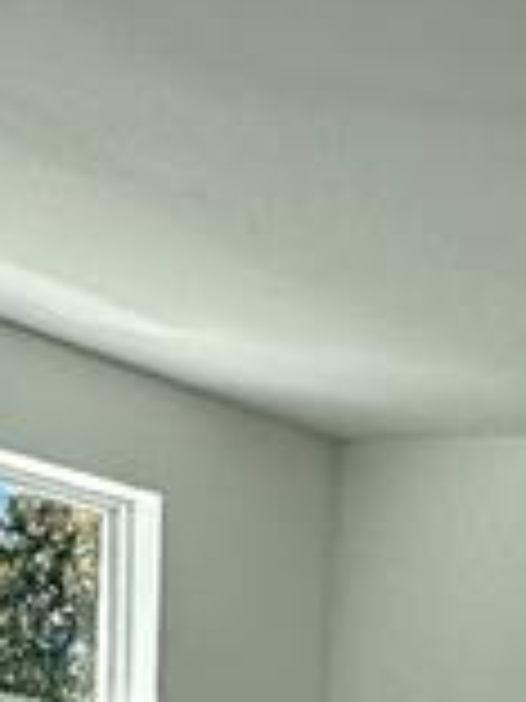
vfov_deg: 15.3
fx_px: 2188
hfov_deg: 13.5
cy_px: 1314
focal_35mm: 108
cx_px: -36
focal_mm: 2.22
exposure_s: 1/796
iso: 40
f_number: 2.2
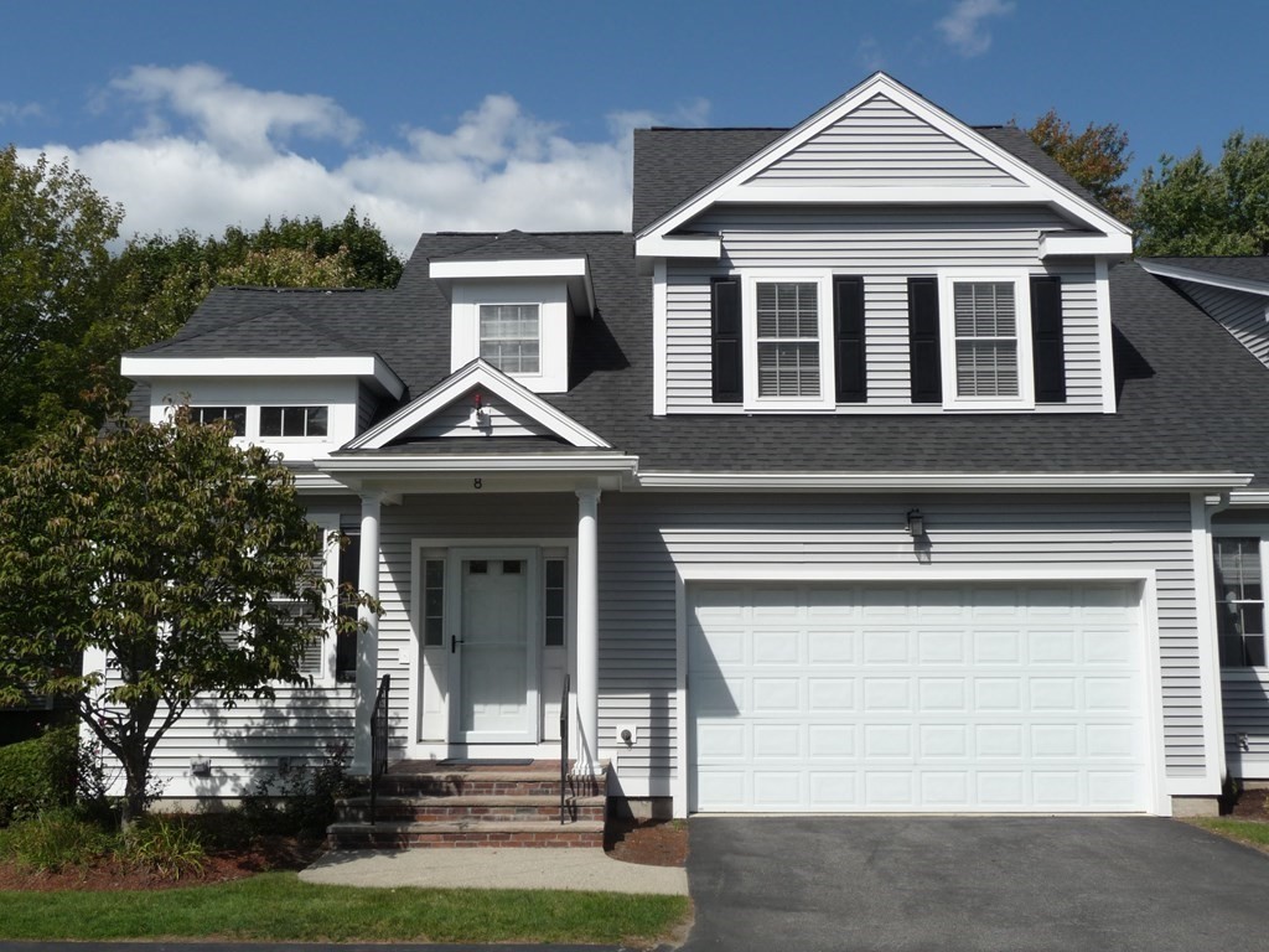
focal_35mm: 36
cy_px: 476
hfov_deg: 51.4
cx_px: 634
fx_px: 1320
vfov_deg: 39.7
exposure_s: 1/320
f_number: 9
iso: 100
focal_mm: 6
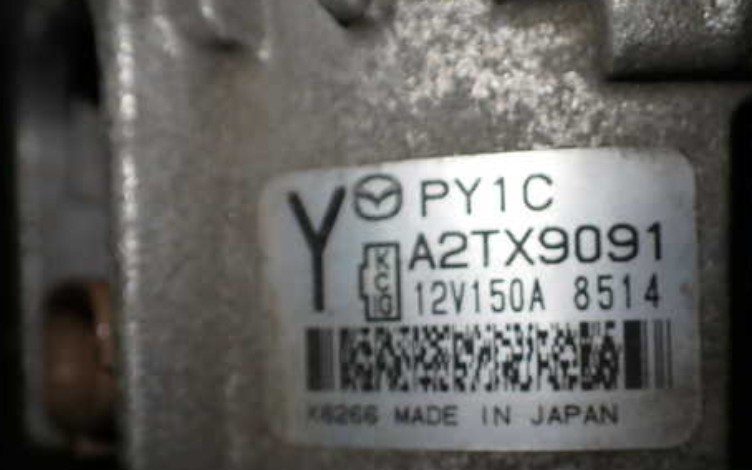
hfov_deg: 46.7
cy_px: 285
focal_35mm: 42
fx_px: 861
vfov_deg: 30.5
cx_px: 474
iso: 100
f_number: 2.3
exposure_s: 1/160
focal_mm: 5.4
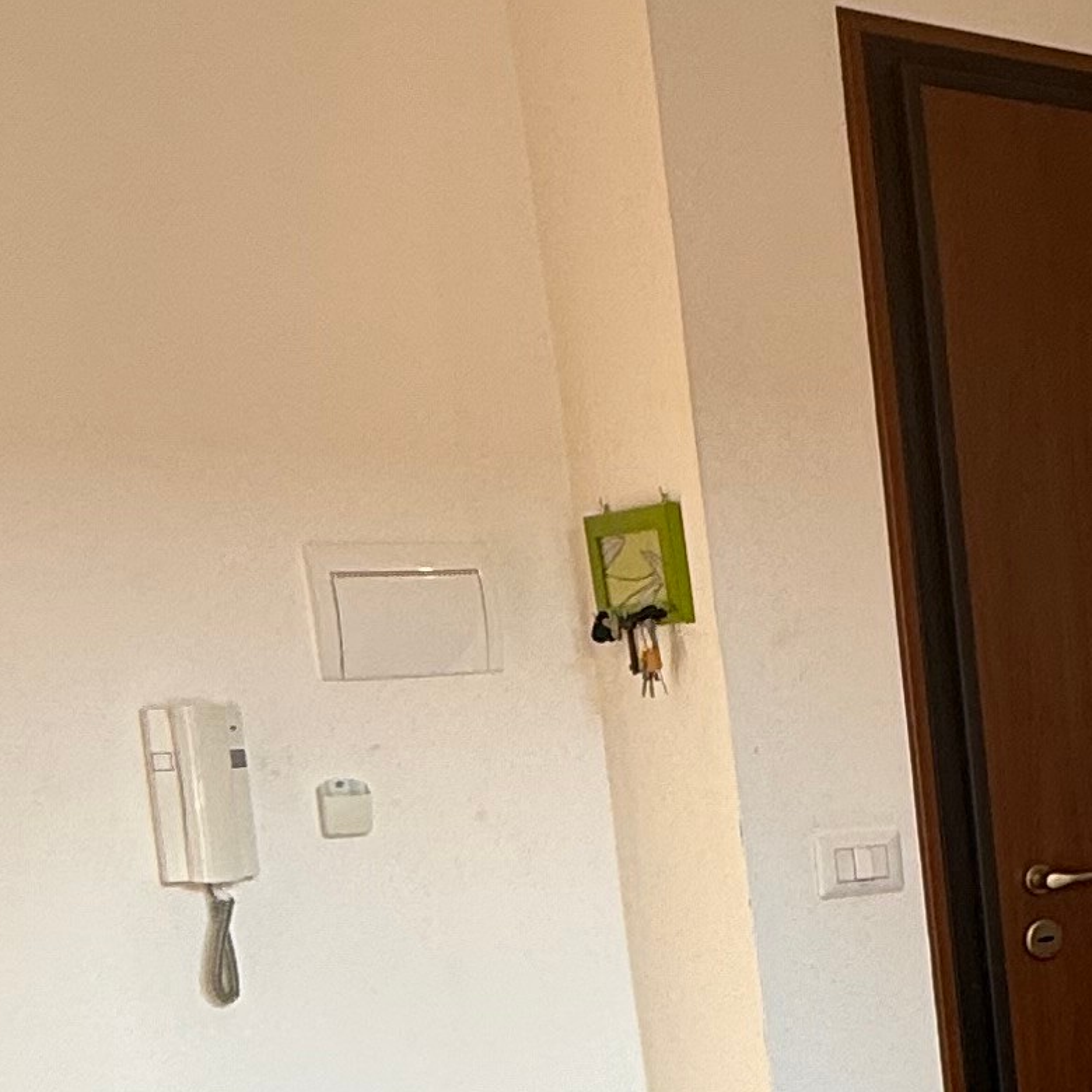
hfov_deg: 20.7
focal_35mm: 64
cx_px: 1849
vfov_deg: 26.1
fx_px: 2284
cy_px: 949
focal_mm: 2.22
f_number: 2.2
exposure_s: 1/99
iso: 80
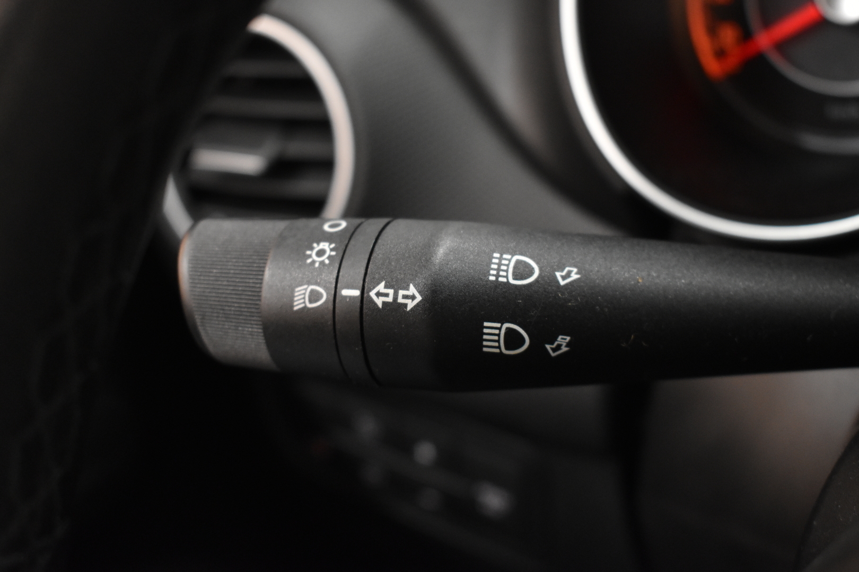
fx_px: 1253
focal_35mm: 52
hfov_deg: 37.9
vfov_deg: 25.8
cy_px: 286
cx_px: 430
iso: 2200
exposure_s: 1/60
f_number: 4.5
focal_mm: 35
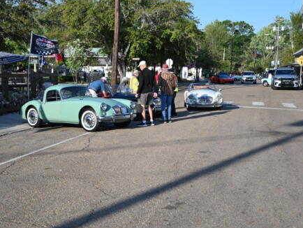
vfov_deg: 28.1
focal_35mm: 52
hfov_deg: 36.7
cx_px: 130
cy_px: 114
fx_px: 455
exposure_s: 1/320
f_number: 6
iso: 100
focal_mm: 47
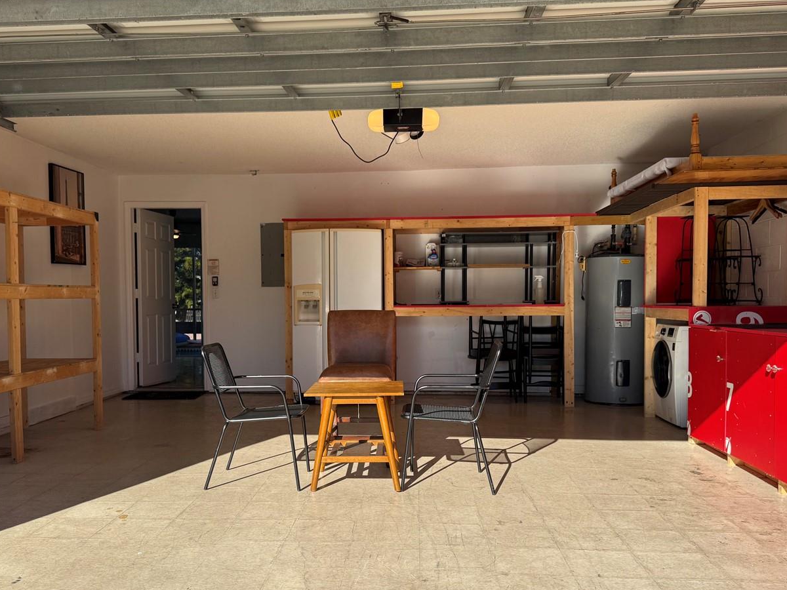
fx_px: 728
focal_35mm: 32
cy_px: 322
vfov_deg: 44.1
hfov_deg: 56.7
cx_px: 359
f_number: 1.78
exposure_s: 1/2703
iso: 80
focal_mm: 6.76
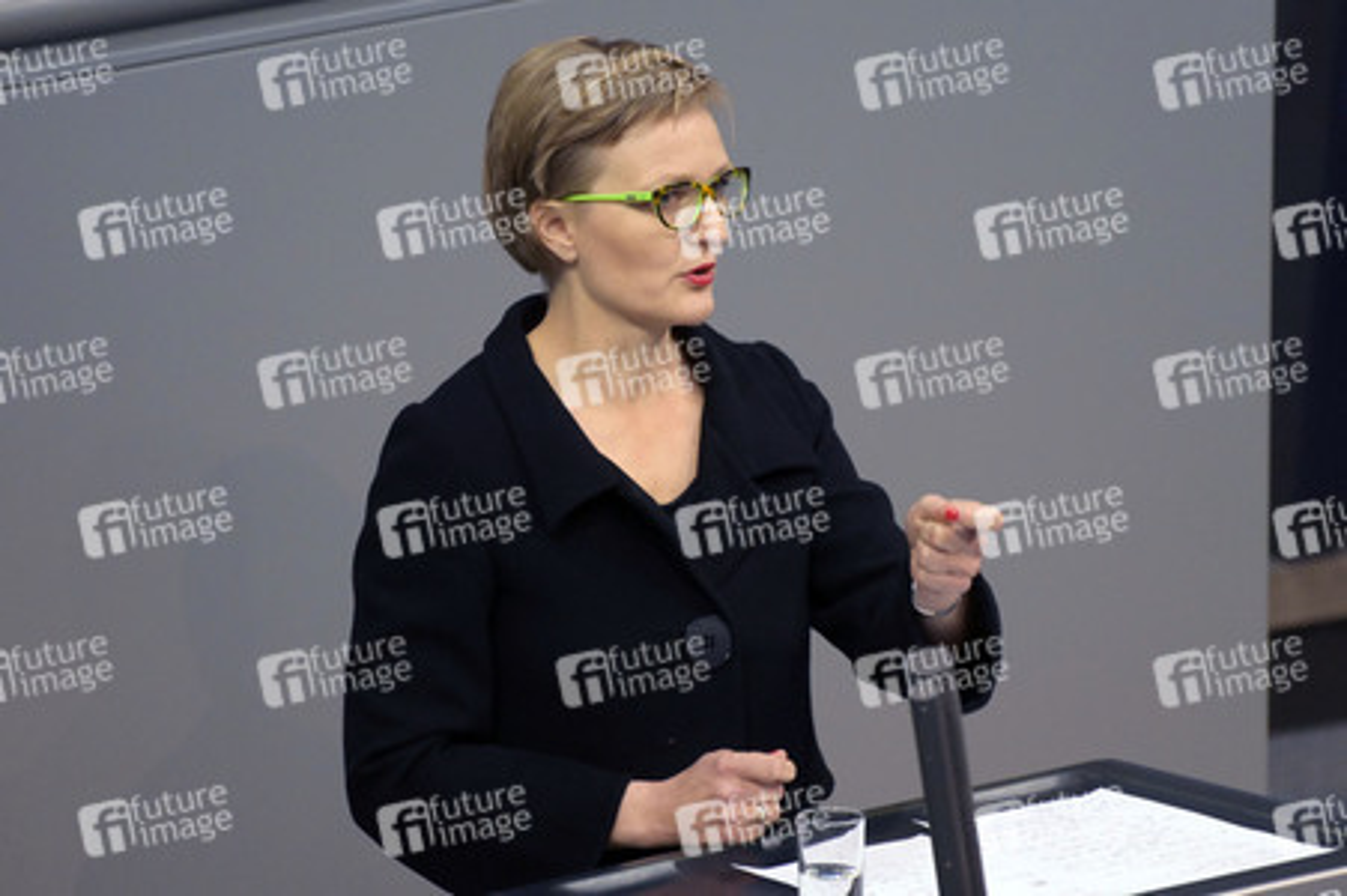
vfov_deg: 2.9
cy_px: 448
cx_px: 674
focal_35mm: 480
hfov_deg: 4.3
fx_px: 17946
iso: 10000
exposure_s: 1/320
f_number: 5.6
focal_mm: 480
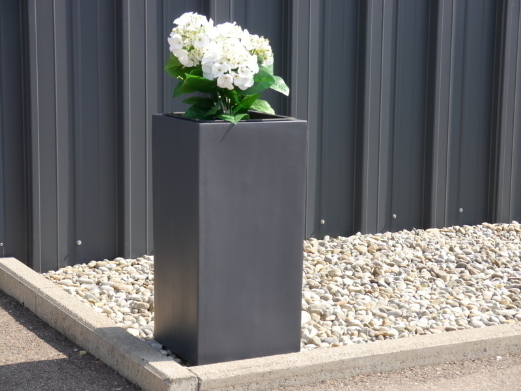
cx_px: 260
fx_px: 1264
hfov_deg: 23.3
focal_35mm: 84
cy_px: 196
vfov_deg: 17.6
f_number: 7.1
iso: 160
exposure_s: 1/200
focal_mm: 42
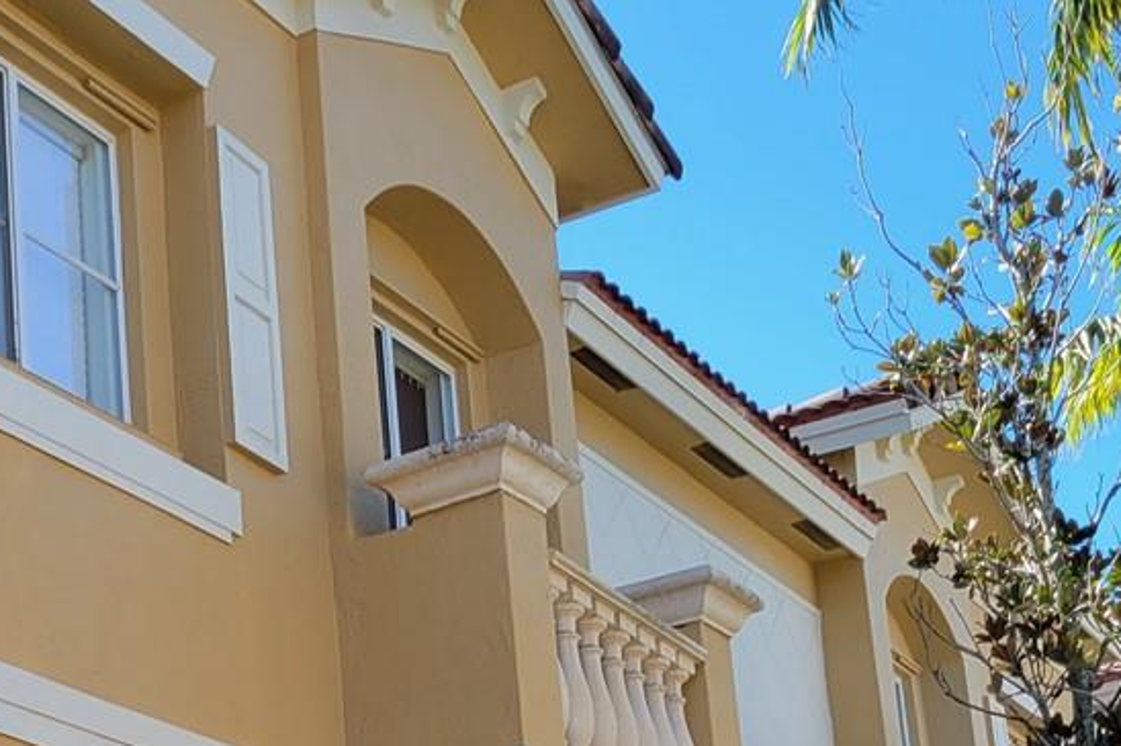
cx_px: 268
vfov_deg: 16.7
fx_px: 2459
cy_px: 832
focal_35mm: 79
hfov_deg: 25.4
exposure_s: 1/801
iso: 40
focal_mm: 5.4
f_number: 1.8
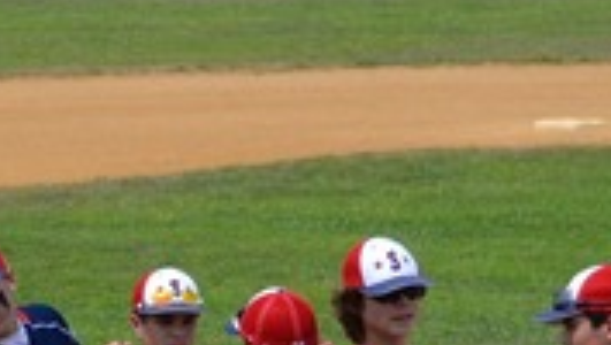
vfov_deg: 3.1
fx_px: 6331
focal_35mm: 390
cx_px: 17
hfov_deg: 5.5
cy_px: 654
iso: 400
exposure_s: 1/1600
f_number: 6.3
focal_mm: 55
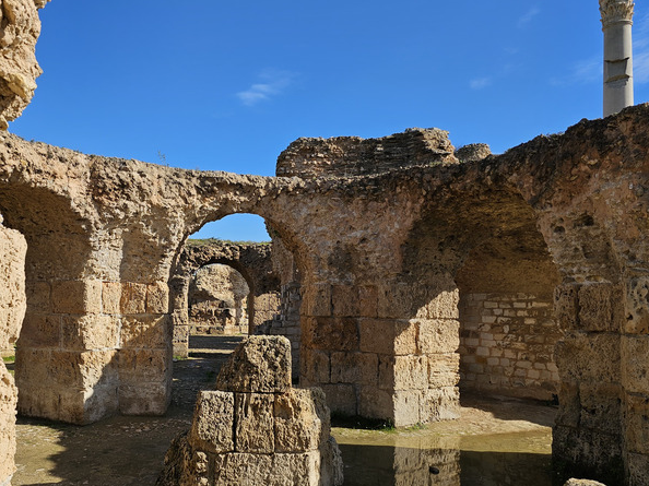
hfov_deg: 57.6
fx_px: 581
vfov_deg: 45.2
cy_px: 287
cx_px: 239
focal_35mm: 31
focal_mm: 6.3
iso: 10
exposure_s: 1/1030
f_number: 1.7
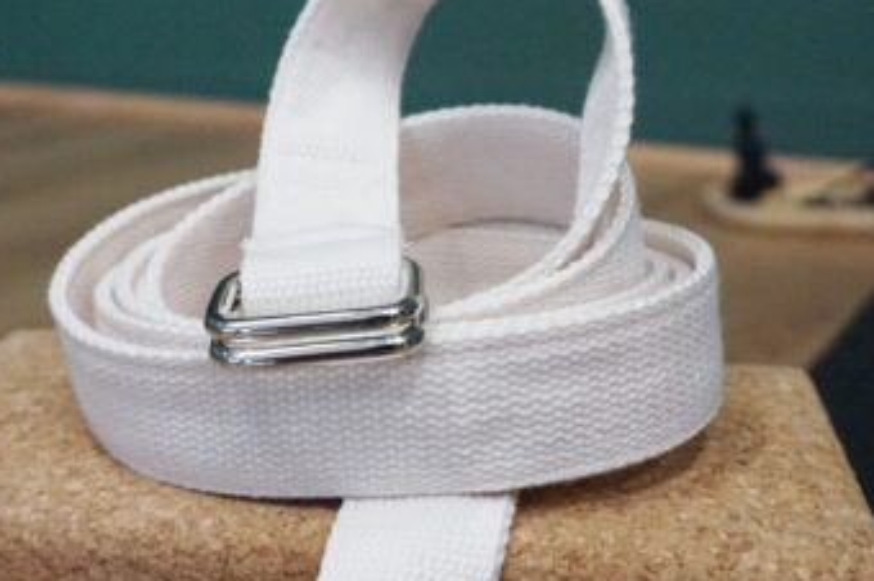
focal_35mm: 53
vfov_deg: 25.5
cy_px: 261
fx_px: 1285
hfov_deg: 37.5
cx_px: 370
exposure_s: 1/640
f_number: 4
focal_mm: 20
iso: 3200
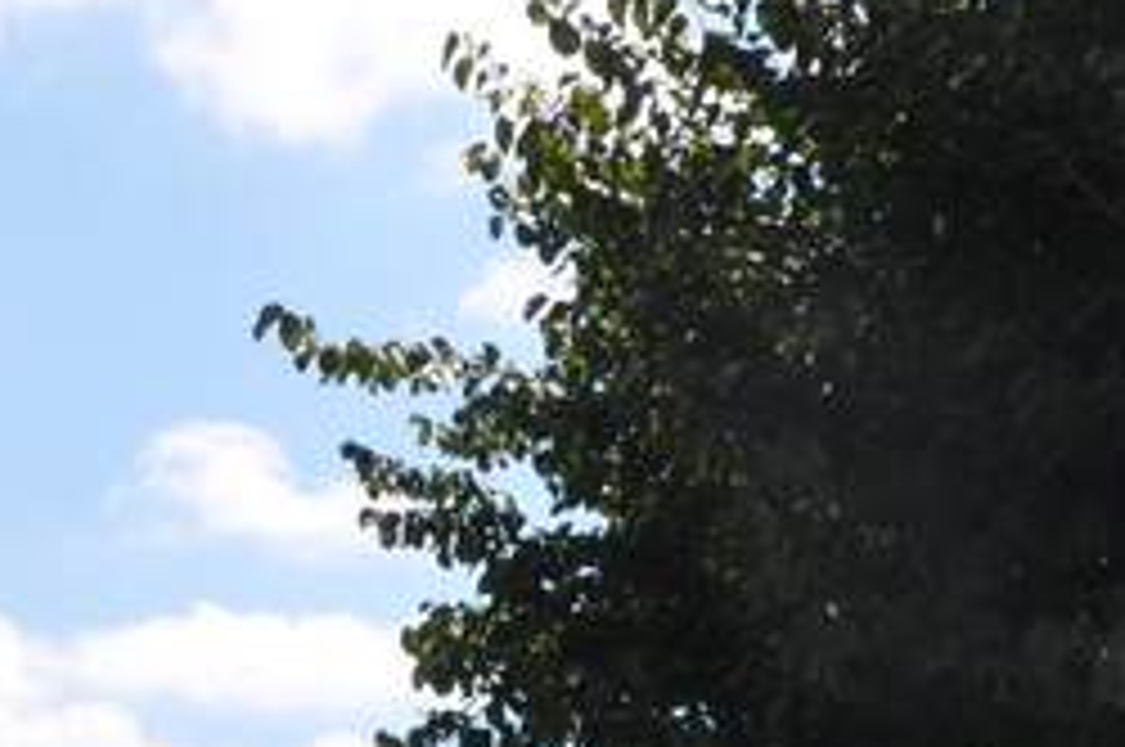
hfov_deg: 12.7
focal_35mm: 162
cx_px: 243
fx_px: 5042
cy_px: 562
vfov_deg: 8.5
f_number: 14
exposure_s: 1/200
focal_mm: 21
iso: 200
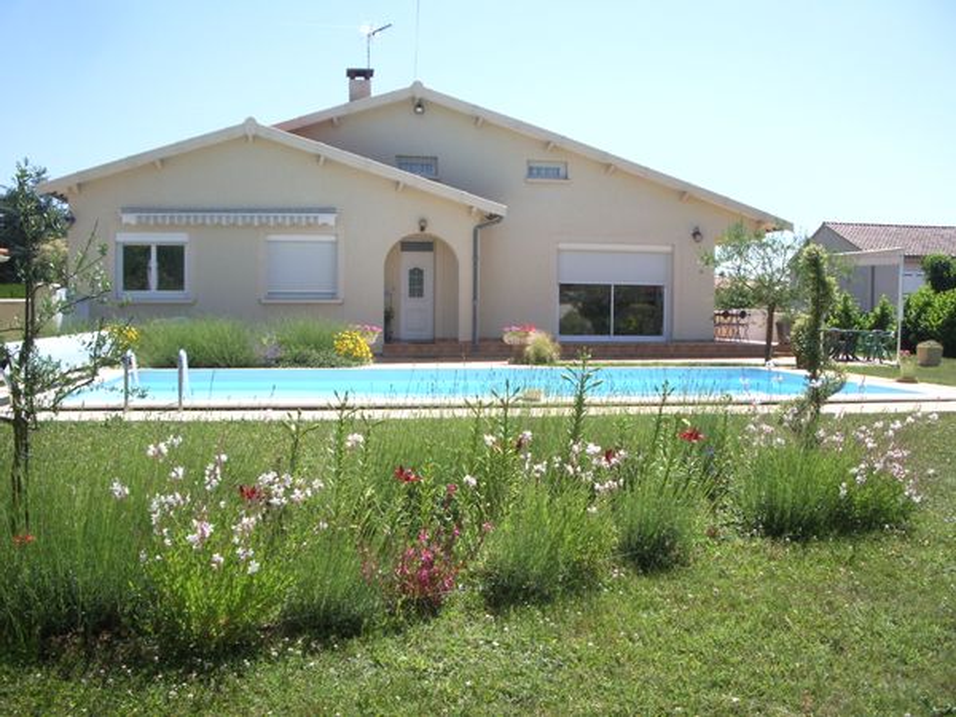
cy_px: 358
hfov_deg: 52.6
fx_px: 967
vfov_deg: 40.7
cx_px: 478
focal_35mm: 35
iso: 80
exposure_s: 1/400
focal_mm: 5.8
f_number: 4.3
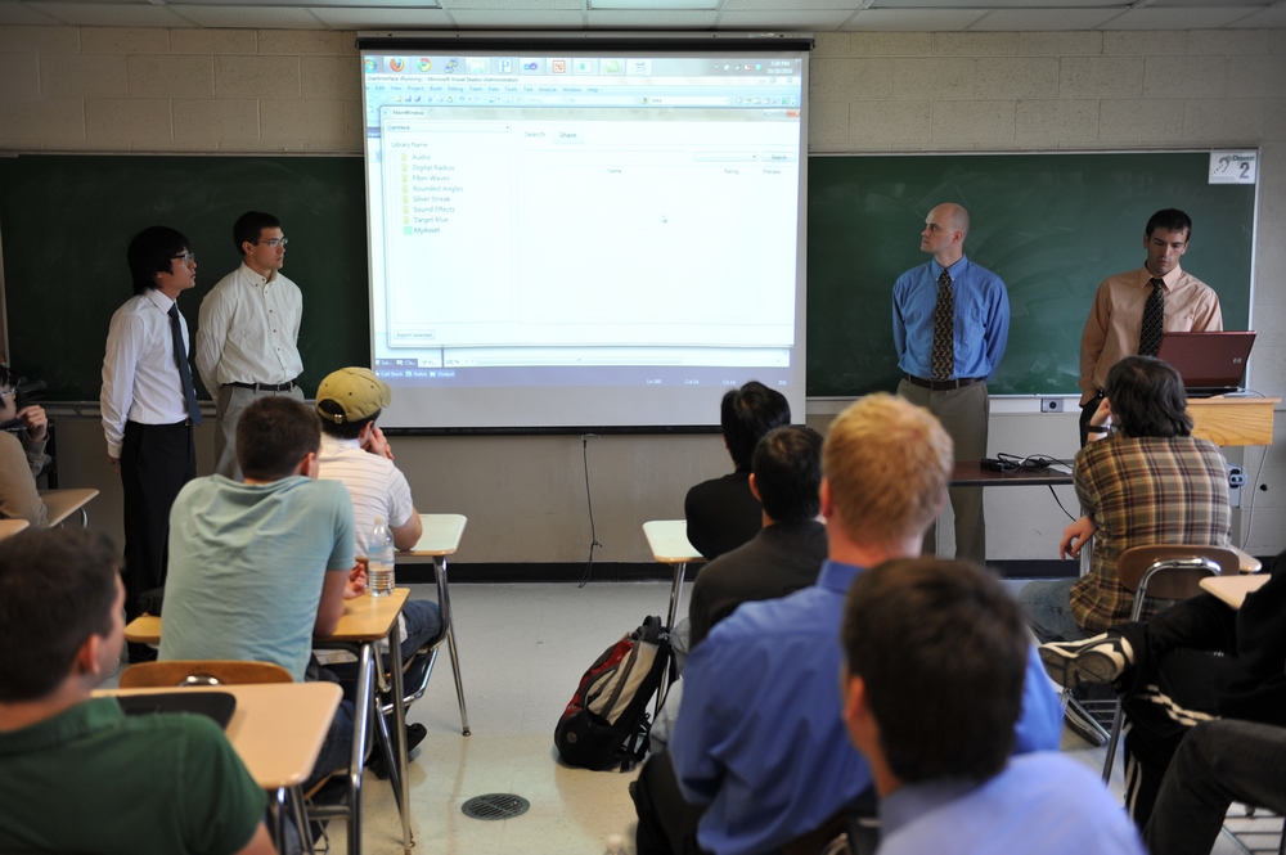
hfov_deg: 50.7
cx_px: 643
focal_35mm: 38
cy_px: 428
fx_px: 1356
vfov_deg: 35.0
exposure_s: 1/100
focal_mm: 38
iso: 360
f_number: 2.8
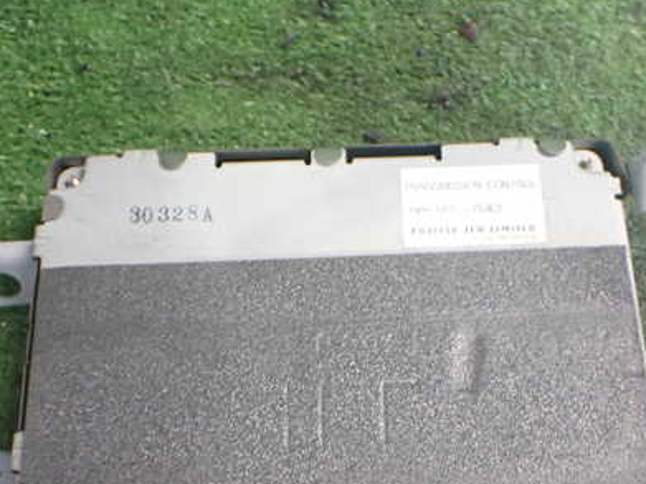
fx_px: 858
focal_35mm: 46
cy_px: 312
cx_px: 337
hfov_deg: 41.2
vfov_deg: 31.3
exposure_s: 1/40
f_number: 2.3
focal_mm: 5.4
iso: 800
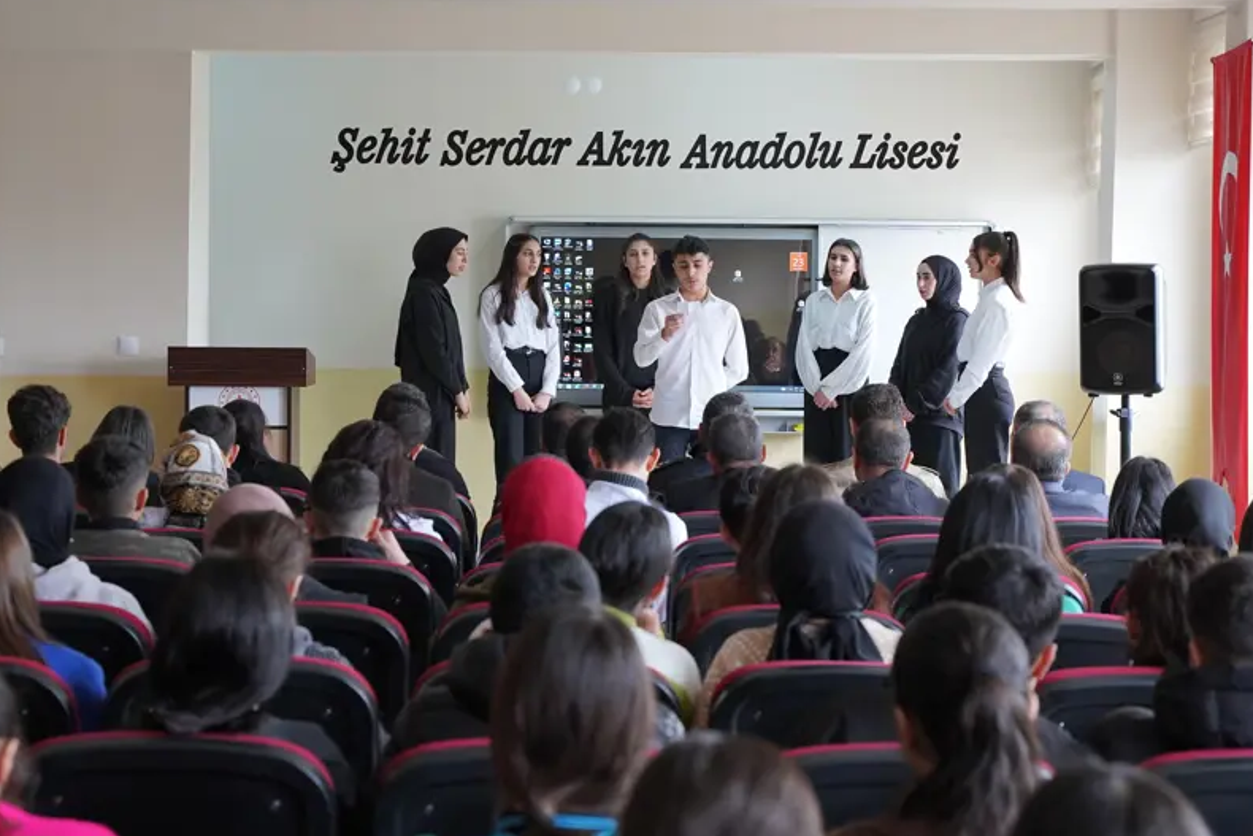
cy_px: 410
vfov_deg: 16.1
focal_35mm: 85
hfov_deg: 23.9
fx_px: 2959
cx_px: 603
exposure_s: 1/160
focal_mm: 53
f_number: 4
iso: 1250
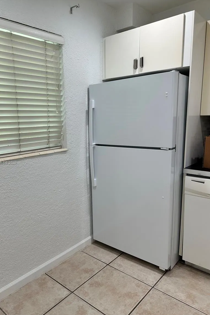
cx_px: 89
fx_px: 227
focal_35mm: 26
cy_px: 163
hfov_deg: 49.4
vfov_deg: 69.4
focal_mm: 6.86
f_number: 1.78
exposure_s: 1/120
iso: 80
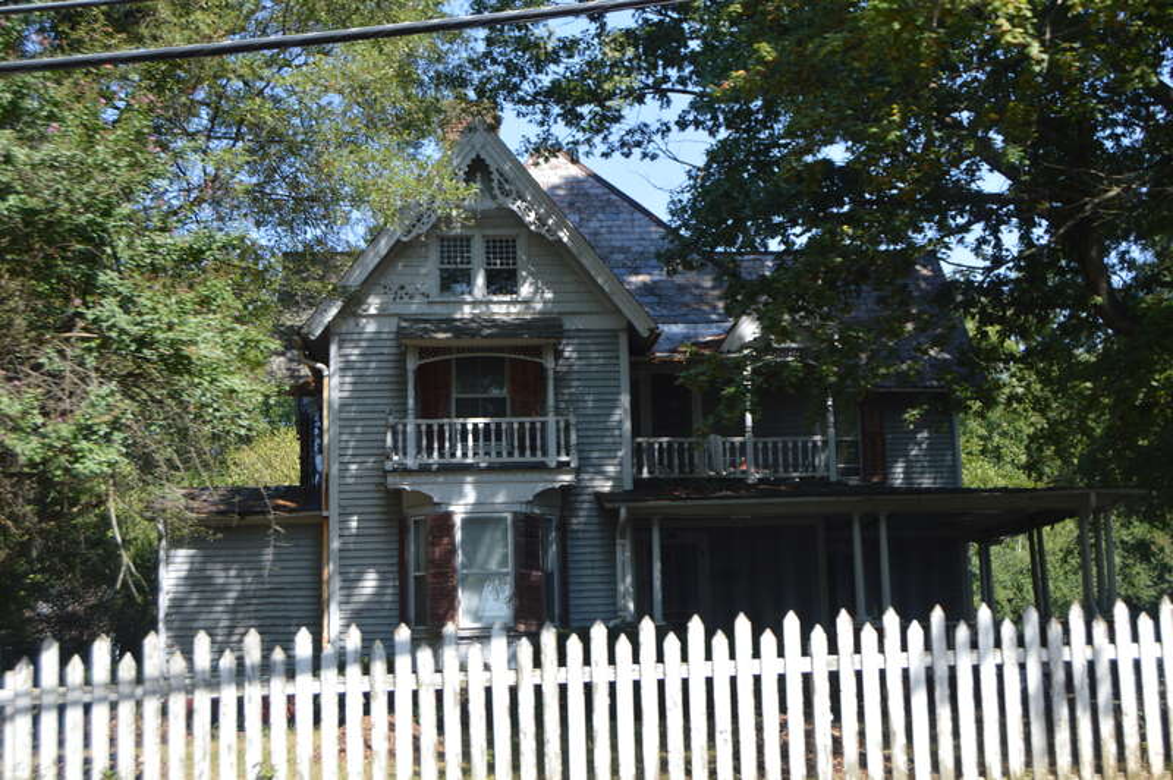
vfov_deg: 28.0
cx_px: 586
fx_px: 1563
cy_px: 390
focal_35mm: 48
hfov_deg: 41.1
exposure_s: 1/200
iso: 100
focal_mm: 32
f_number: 7.1
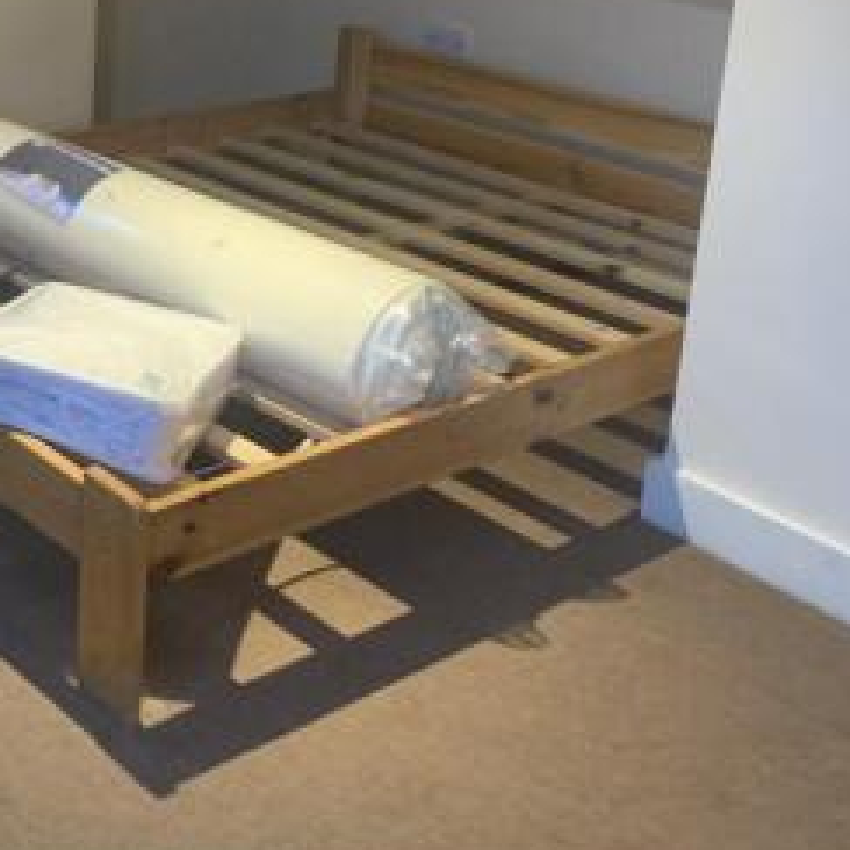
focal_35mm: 55
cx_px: 40
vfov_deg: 30.3
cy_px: 155
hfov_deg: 29.4
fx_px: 1528
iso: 400
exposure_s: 1/33
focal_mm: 4.25
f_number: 1.8
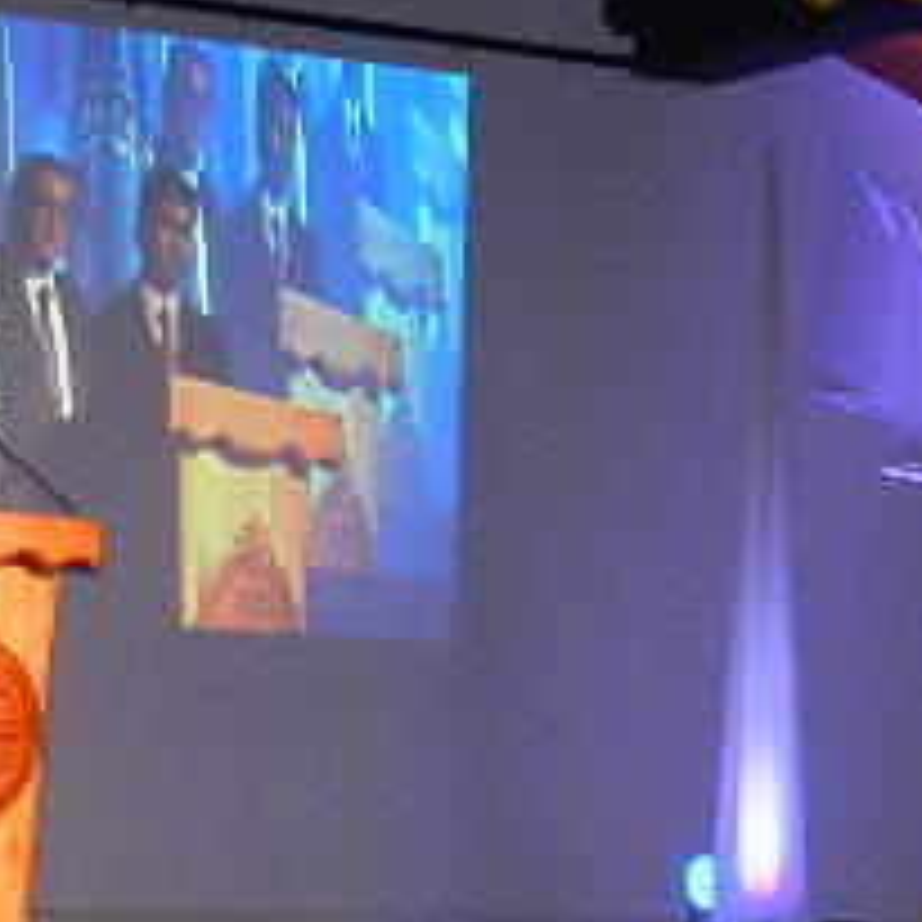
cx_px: 918
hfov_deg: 12.2
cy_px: 675
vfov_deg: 12.4
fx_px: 4249
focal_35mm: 141
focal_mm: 5.6
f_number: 3.7
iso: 400
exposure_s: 1/30
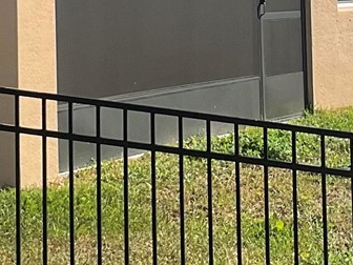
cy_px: -86
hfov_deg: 14.3
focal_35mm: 138
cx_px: 158
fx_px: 1407
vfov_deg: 10.5
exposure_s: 1/2538
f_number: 1.8
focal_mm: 3
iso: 16
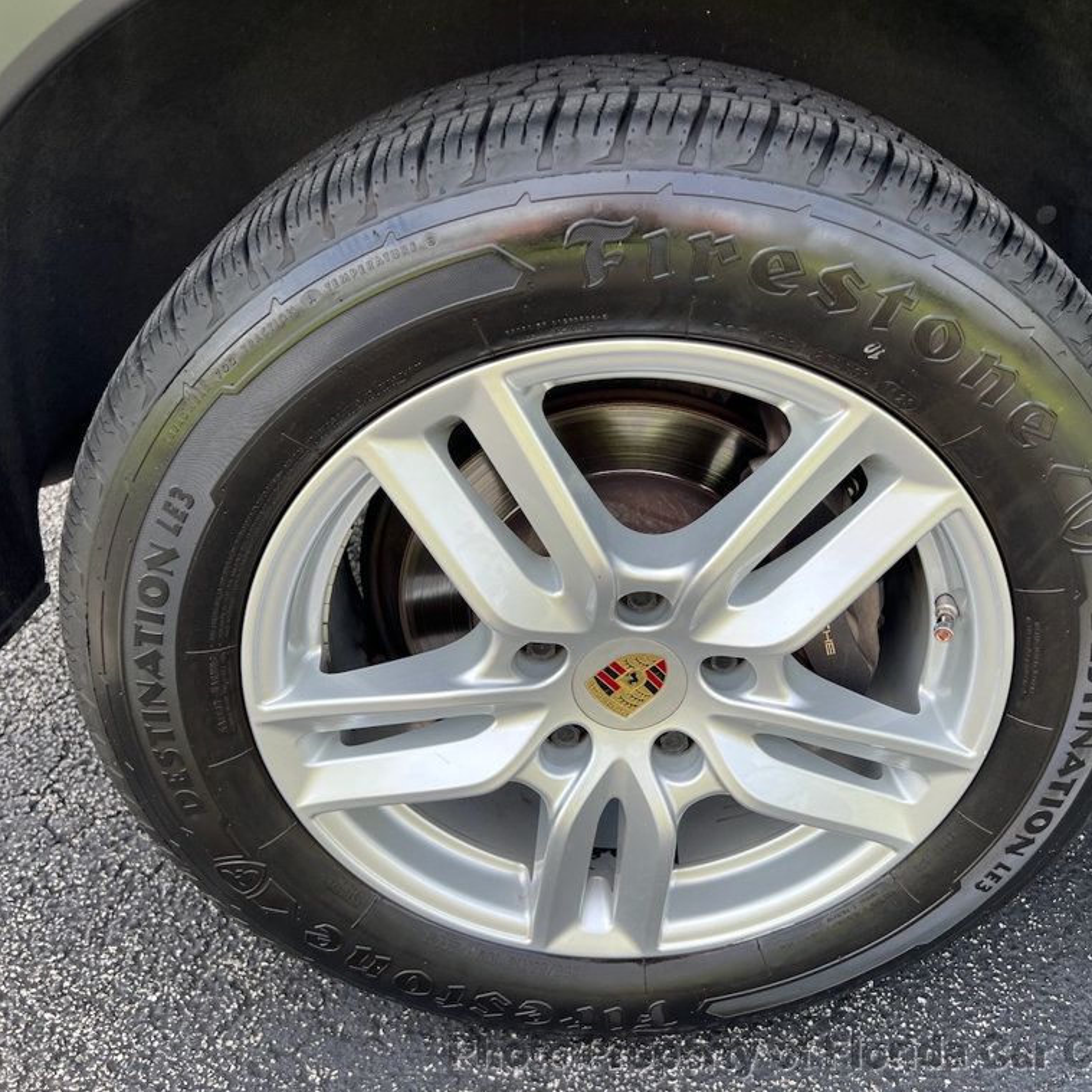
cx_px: 609
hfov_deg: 52.4
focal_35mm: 31
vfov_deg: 52.5
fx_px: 1106
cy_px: 550
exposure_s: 1/458
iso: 50
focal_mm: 5.7
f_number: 1.5
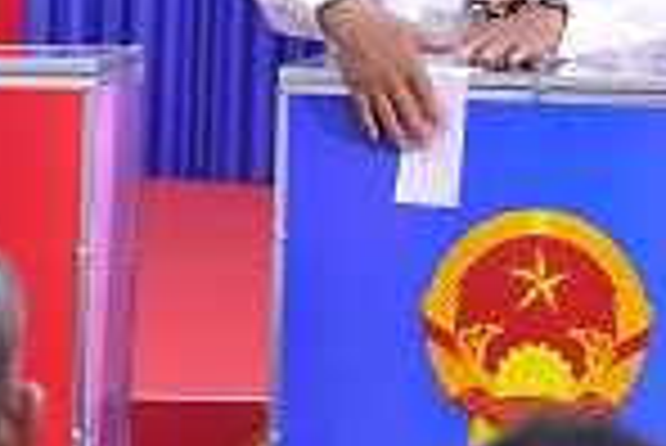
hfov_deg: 7.3
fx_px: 5241
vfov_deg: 4.8
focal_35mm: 283
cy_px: -374
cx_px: 522
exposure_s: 1/80
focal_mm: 70
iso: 8000
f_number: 8
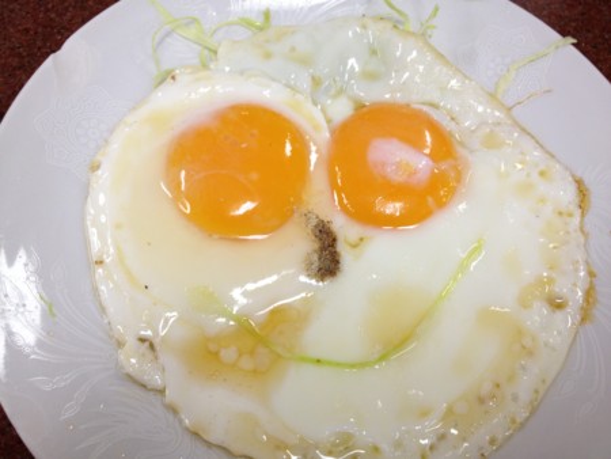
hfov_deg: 52.6
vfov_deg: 40.7
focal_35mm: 35
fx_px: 618
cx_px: 306
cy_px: 230
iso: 64
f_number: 2.4
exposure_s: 1/20
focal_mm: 4.28
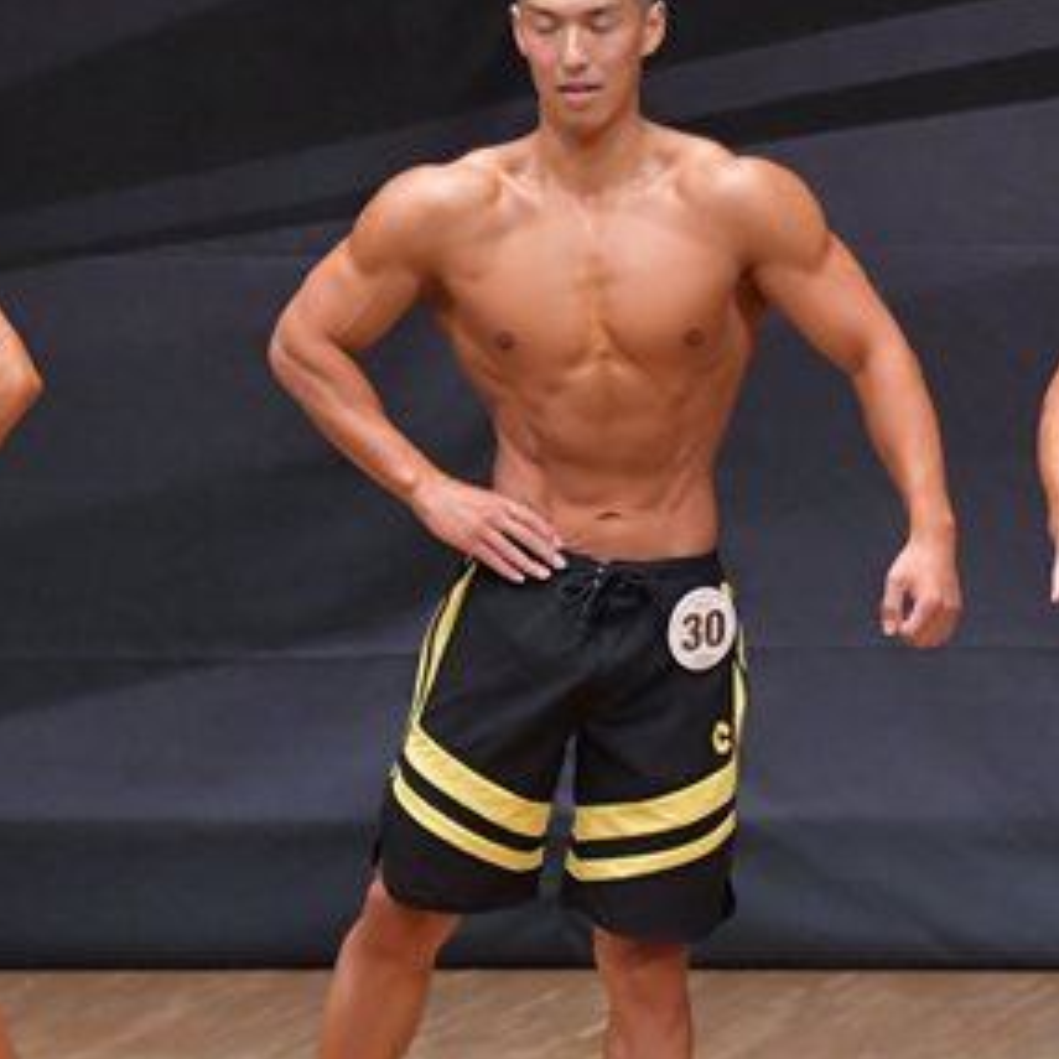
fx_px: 19210
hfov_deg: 3.2
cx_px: 366
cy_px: 595
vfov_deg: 3.2
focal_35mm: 555
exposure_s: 1/400
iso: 6400
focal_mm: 160
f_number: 5.6
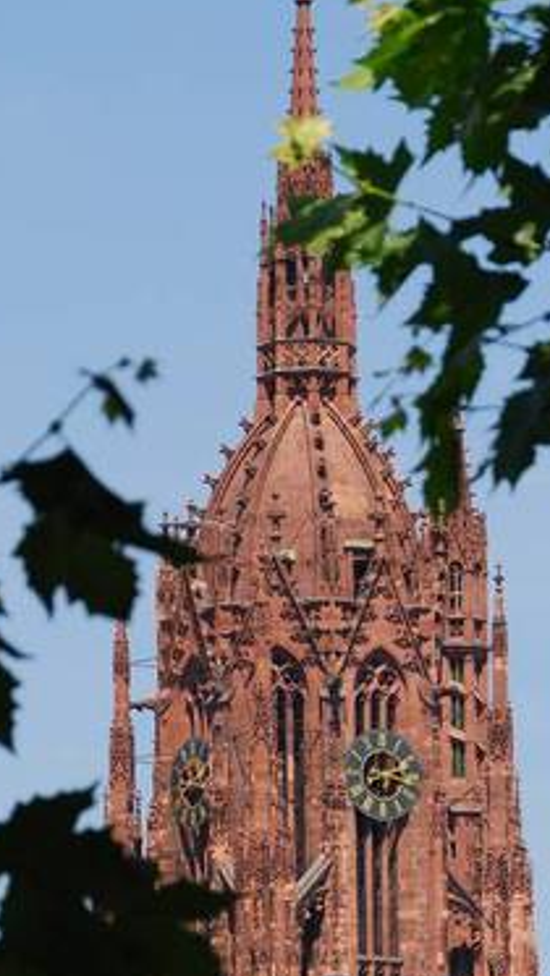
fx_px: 9172
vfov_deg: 6.1
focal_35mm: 354
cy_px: 717
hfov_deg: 3.4
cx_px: 367
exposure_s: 1/125
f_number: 10
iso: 100
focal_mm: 120
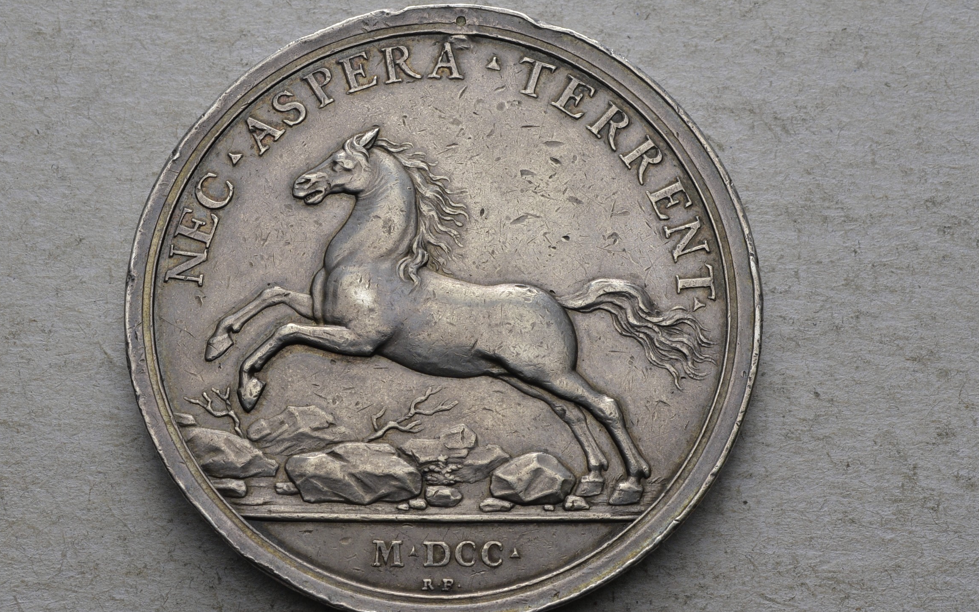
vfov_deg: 20.0
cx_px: 482
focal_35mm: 65
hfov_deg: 31.5
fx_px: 1734
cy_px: 311
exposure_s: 1/250
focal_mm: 40
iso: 400
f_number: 14
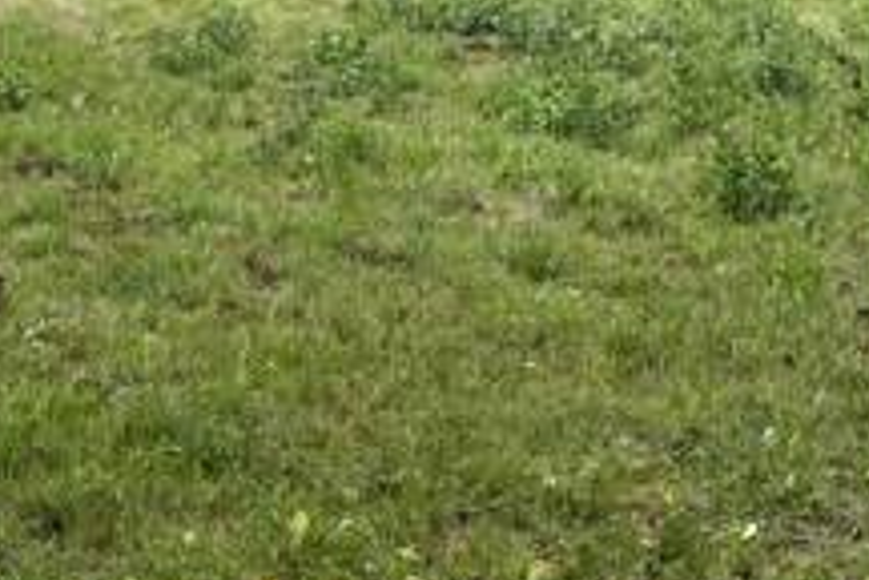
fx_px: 2414
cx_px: 728
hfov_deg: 20.1
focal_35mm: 100
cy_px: -342
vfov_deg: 12.8
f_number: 1.6
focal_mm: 5.1
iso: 50
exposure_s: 1/4016
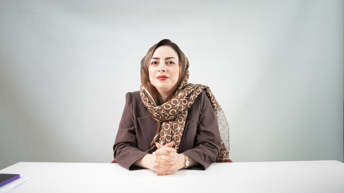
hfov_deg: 54.0
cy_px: 99
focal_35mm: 37
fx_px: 338
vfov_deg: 32.0
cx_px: 171
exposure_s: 1/100
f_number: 1.4
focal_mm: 35
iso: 80
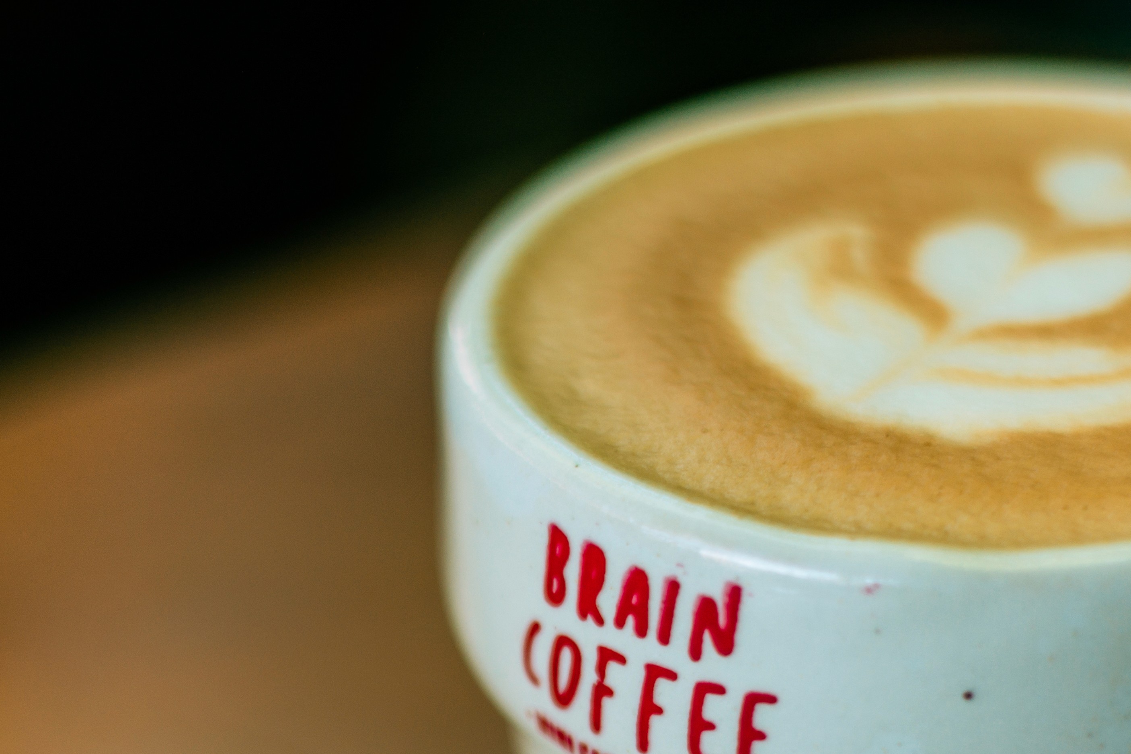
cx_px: 428
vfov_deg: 8.5
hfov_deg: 12.8
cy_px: 797
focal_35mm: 160
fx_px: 5026
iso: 100
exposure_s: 1/100
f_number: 1.8
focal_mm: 50
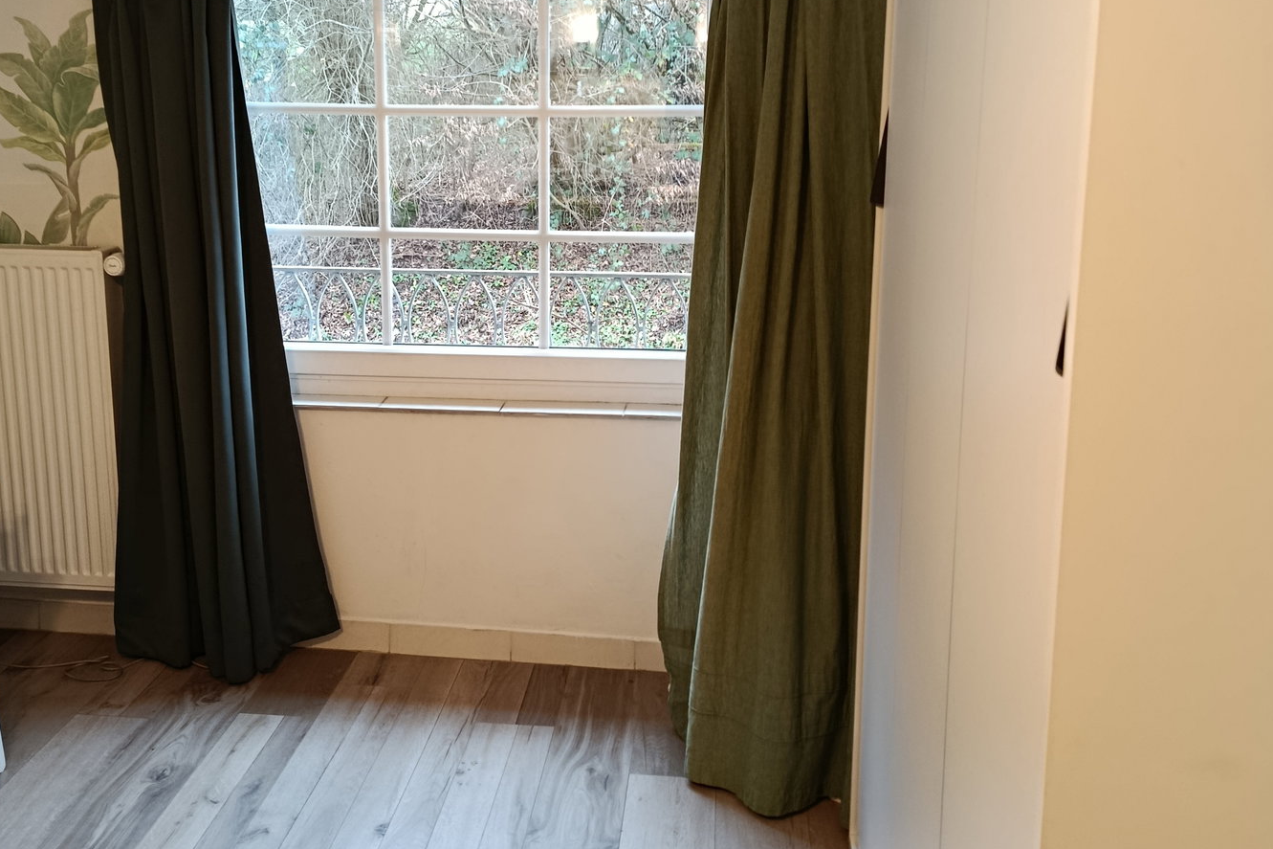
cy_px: 363
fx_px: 1414
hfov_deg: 48.4
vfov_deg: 33.3
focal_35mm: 40
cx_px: 558
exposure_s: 1/50
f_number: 1.7
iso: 741
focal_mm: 5.24
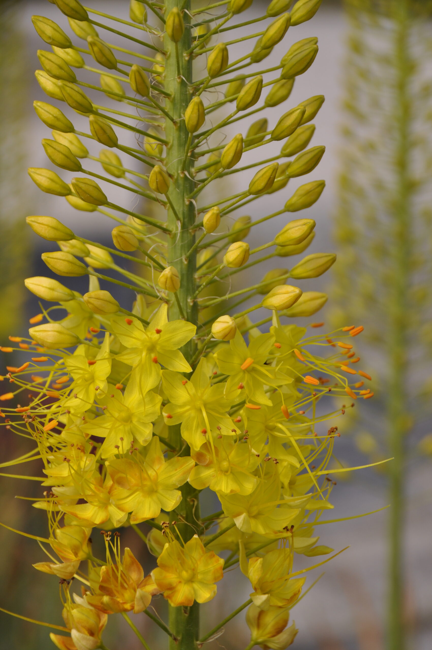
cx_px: 216
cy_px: 325
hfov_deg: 10.6
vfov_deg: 15.9
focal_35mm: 129
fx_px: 2328
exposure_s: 1/400
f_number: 10
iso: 200
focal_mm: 86
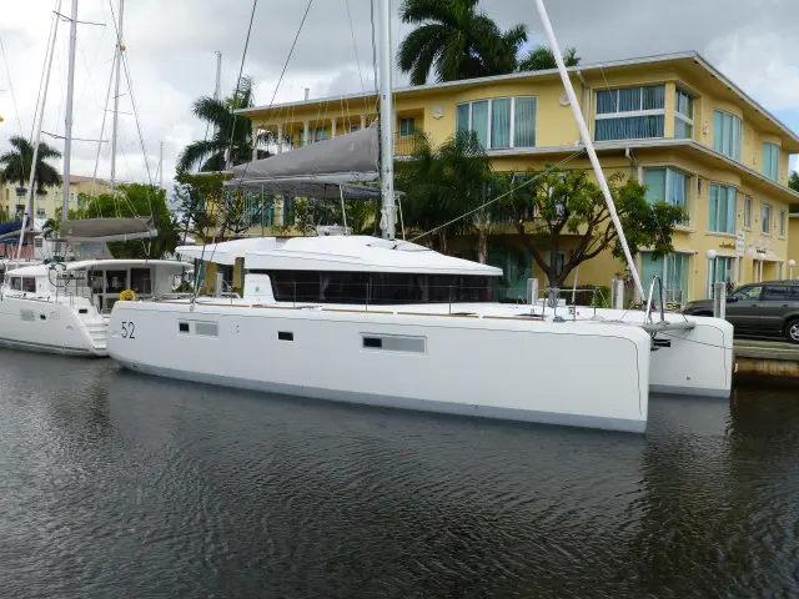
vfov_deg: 41.8
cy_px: 300
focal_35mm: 34
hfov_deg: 54.0
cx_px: 400
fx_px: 785
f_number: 3.7
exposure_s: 1/800
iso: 100
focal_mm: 6.1
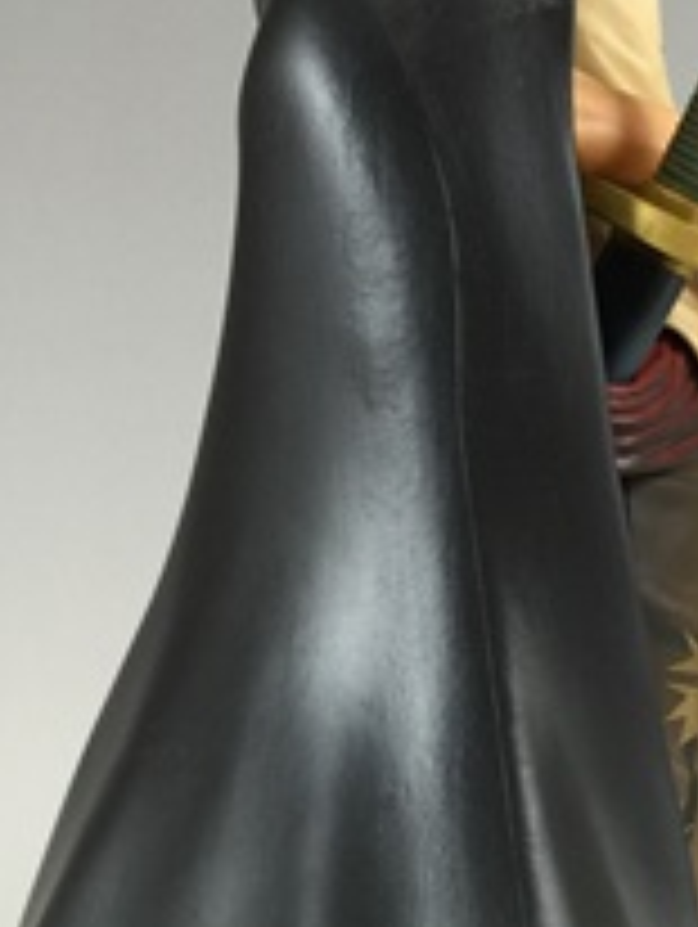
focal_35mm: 90
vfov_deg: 21.5
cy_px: 706
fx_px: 2415
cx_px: 486
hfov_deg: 16.4
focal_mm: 4.15
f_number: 2.2
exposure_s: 1/33
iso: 64
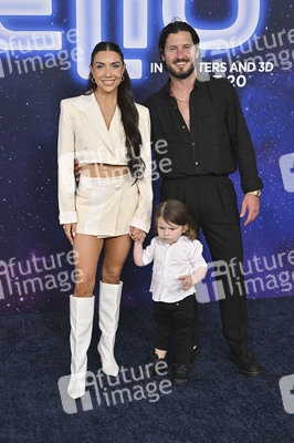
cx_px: 147
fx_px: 614
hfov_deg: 26.9
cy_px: 222
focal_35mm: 50
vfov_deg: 39.6
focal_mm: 50
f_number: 5.6
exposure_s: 1/320
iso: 1600
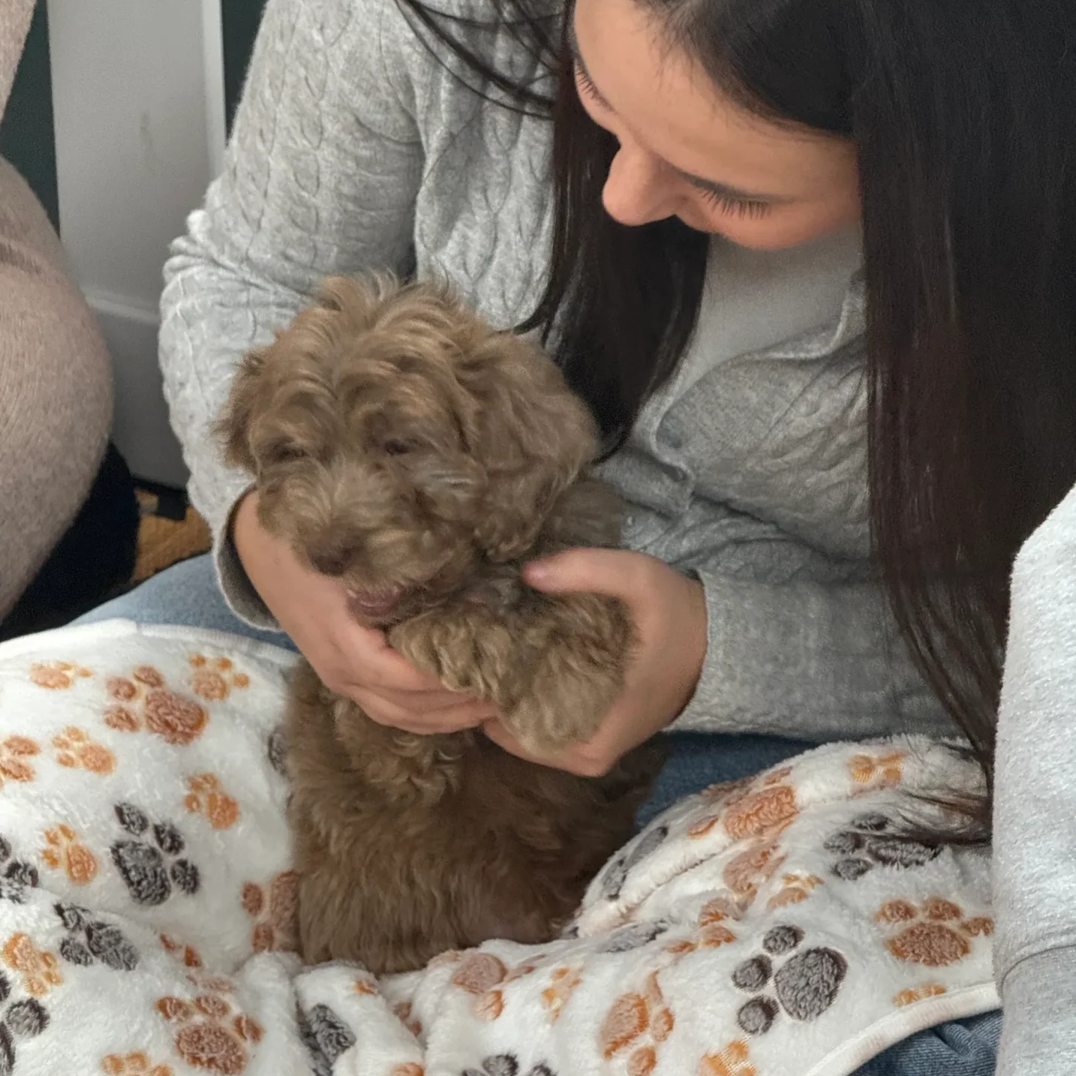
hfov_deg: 12.3
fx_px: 4994
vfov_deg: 12.3
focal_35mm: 142
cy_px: 430
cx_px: 538
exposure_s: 1/50
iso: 500
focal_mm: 15.66
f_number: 2.8
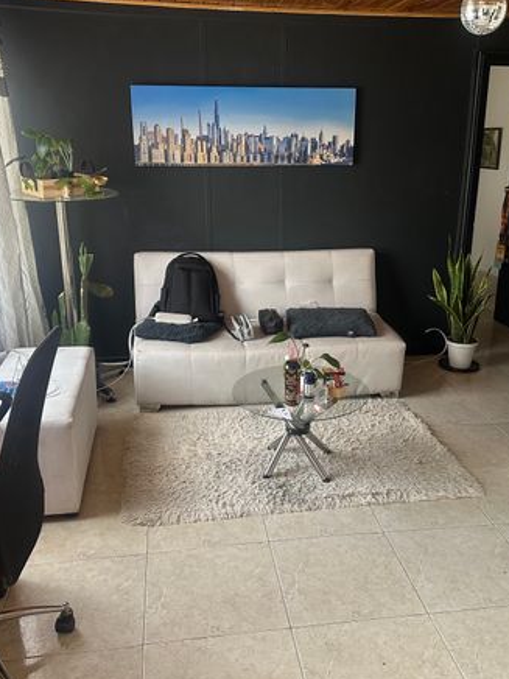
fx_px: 647
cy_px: 340
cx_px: 277
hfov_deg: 42.9
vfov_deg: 55.4
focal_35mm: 33
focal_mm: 6.86
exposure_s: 1/91
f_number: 1.78
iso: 250
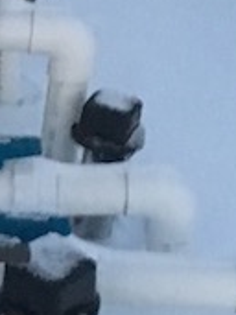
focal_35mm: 181
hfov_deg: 7.6
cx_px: -326
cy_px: 276
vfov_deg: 10.9
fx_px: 1647
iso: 500
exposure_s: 1/15
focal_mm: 4.15
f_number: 2.2
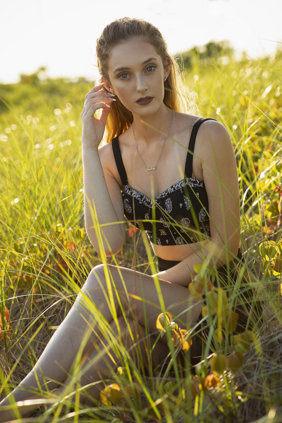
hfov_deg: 16.1
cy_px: 212
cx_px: 141
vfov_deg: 23.9
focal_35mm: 85
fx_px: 998
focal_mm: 85
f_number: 4
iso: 100
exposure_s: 1/160
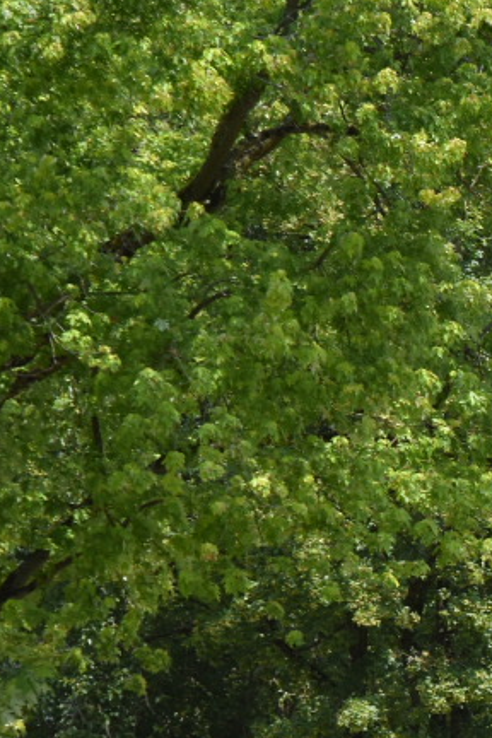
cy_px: 583
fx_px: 8076
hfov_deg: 3.4
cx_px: 1269
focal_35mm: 394
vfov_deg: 5.2
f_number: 7.1
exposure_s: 1/800
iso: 200
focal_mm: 70
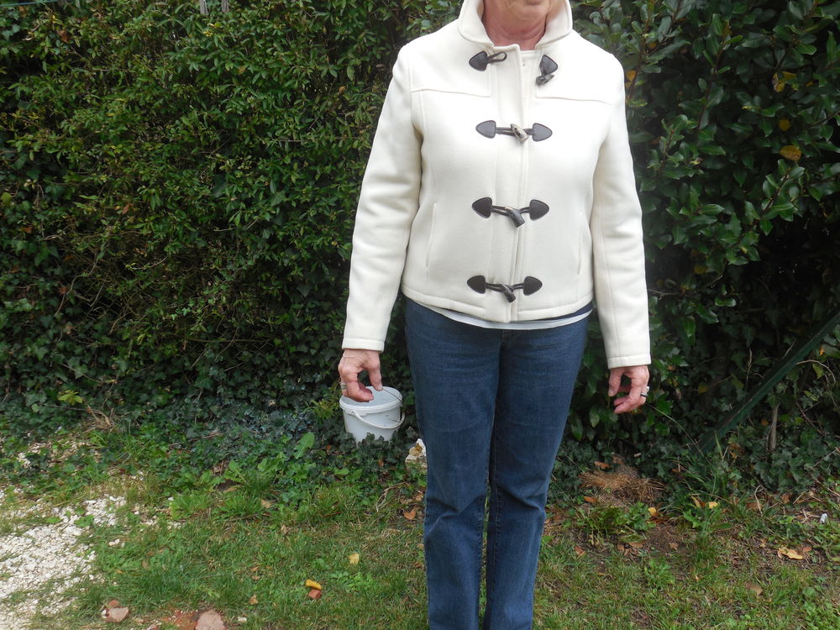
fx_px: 922
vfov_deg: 37.7
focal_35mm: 38
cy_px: 315
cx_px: 420
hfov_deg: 49.0
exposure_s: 1/200
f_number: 4.2
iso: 125
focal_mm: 6.8
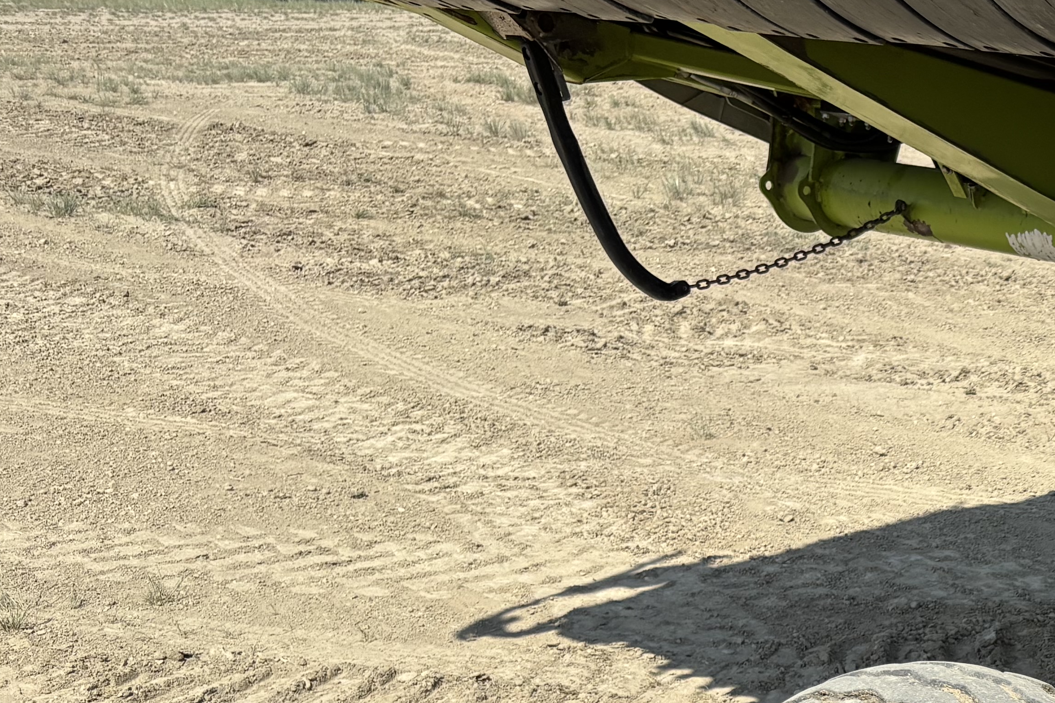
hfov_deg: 26.6
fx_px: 1963
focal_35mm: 67
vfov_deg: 19.0
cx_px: 1279
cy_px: 883
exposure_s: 1/4425
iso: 50
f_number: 1.6
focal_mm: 5.96
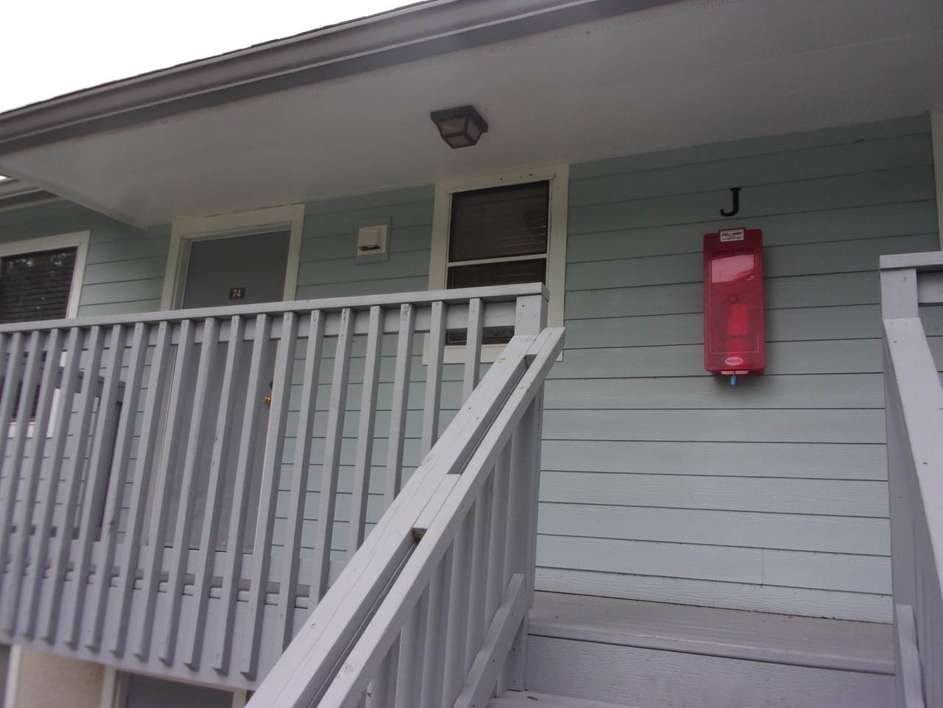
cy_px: 354
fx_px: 763
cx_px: 472
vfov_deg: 49.7
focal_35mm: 28
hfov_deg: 63.4
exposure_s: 1/90
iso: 80
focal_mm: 5.1
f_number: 3.9
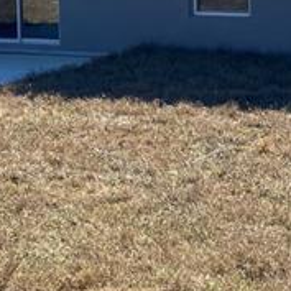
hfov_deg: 13.1
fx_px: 1265
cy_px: -35
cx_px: 232
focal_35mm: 133
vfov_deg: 12.9
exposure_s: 1/2571
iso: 32
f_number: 1.8
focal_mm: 4.25
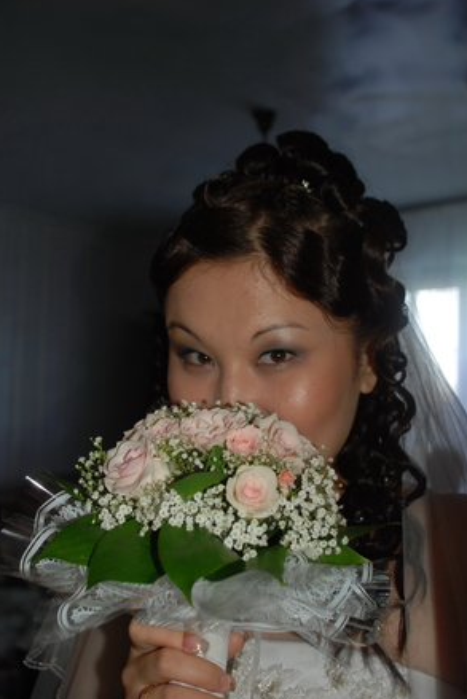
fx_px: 778
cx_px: 230
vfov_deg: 48.4
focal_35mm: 40
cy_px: 353
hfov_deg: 33.4
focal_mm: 26
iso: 200
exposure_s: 1/60
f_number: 4
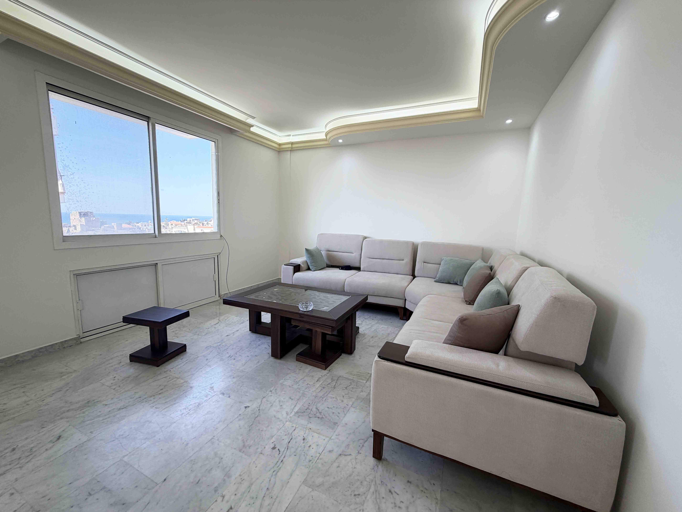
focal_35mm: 14
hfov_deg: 102.1
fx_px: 276
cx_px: 341
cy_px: 256
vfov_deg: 85.7
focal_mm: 2.22
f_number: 2.2
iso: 50
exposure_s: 1/100
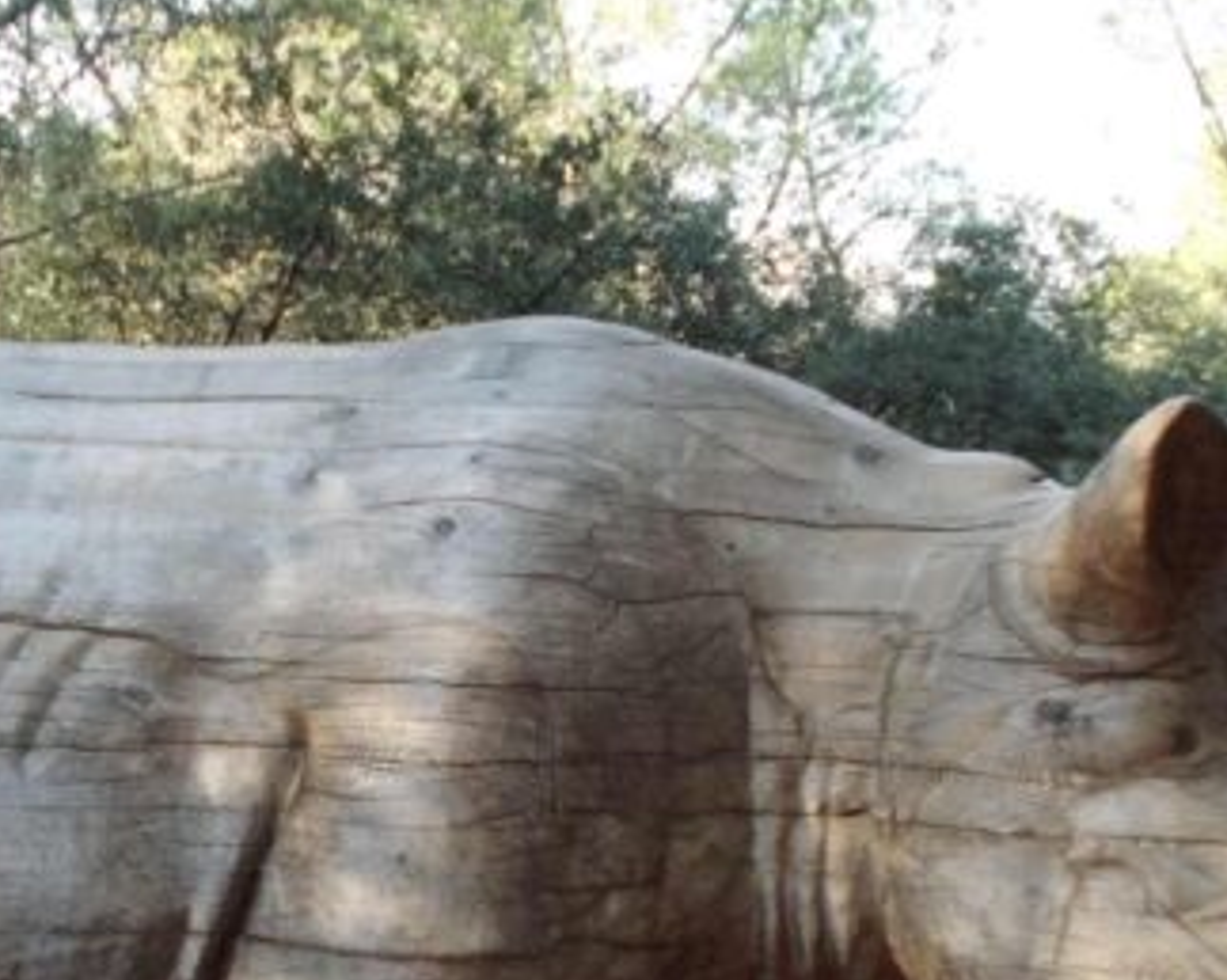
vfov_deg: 15.6
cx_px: 359
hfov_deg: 19.5
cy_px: 752
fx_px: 3557
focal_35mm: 98
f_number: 3.9
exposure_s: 1/100
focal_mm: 6.9
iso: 200
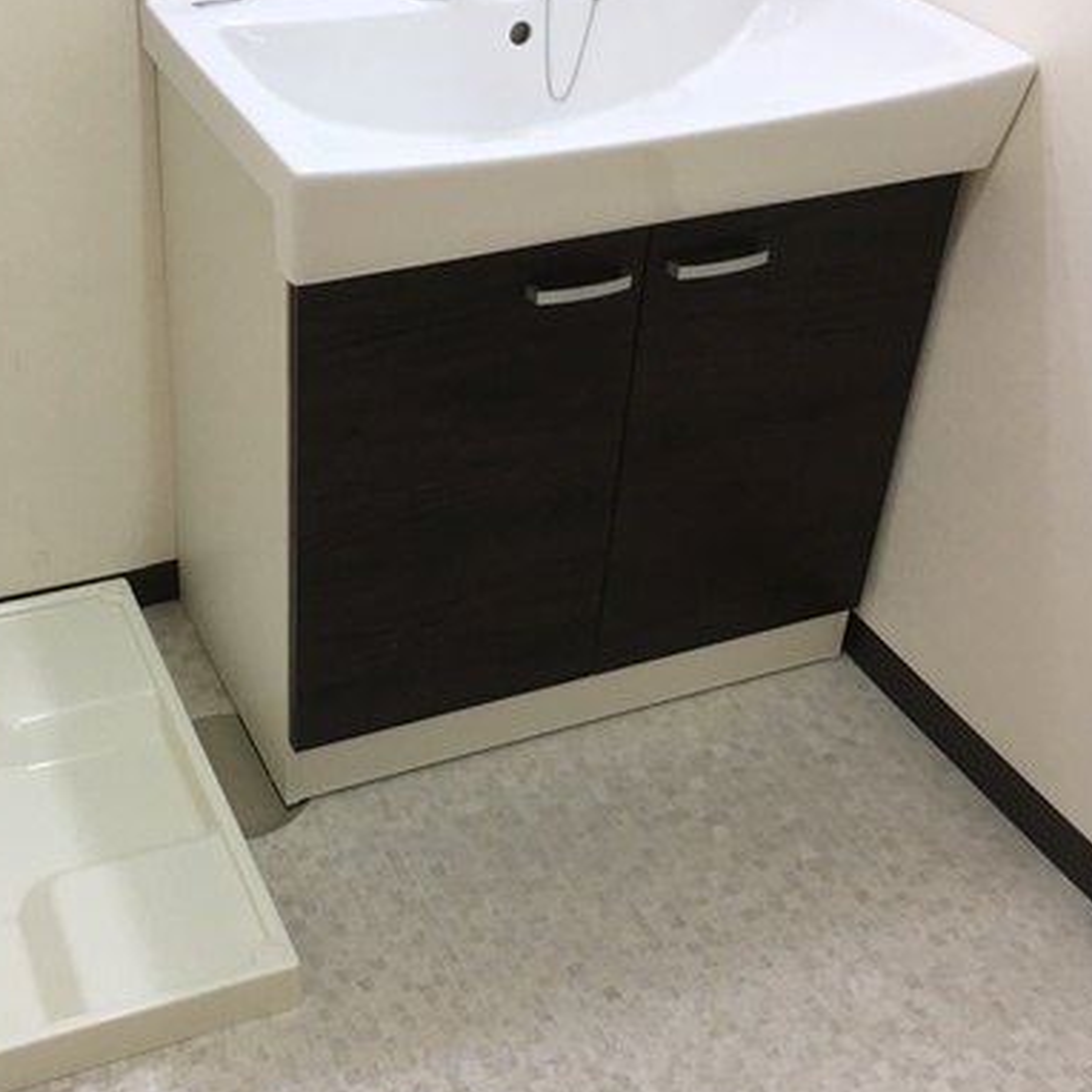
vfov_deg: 36.0
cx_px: 323
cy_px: 459
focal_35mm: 47
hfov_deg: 35.5
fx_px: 1677
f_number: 2.2
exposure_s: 1/30
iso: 80
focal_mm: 4.15
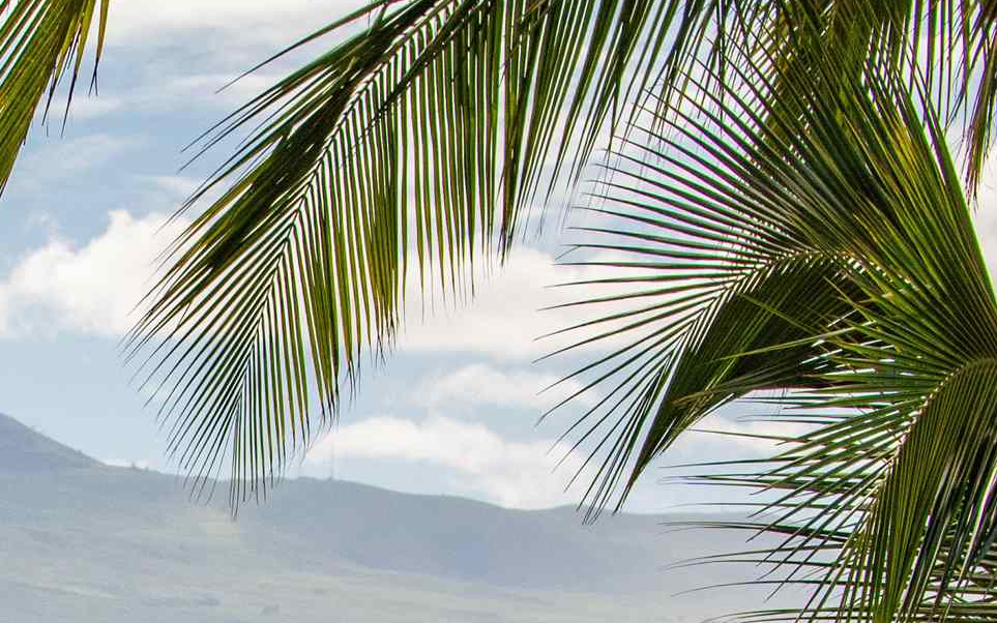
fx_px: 12309
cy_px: 906
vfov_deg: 2.9
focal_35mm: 453
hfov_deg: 4.6
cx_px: 7
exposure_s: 1/800
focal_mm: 67
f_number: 8
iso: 500
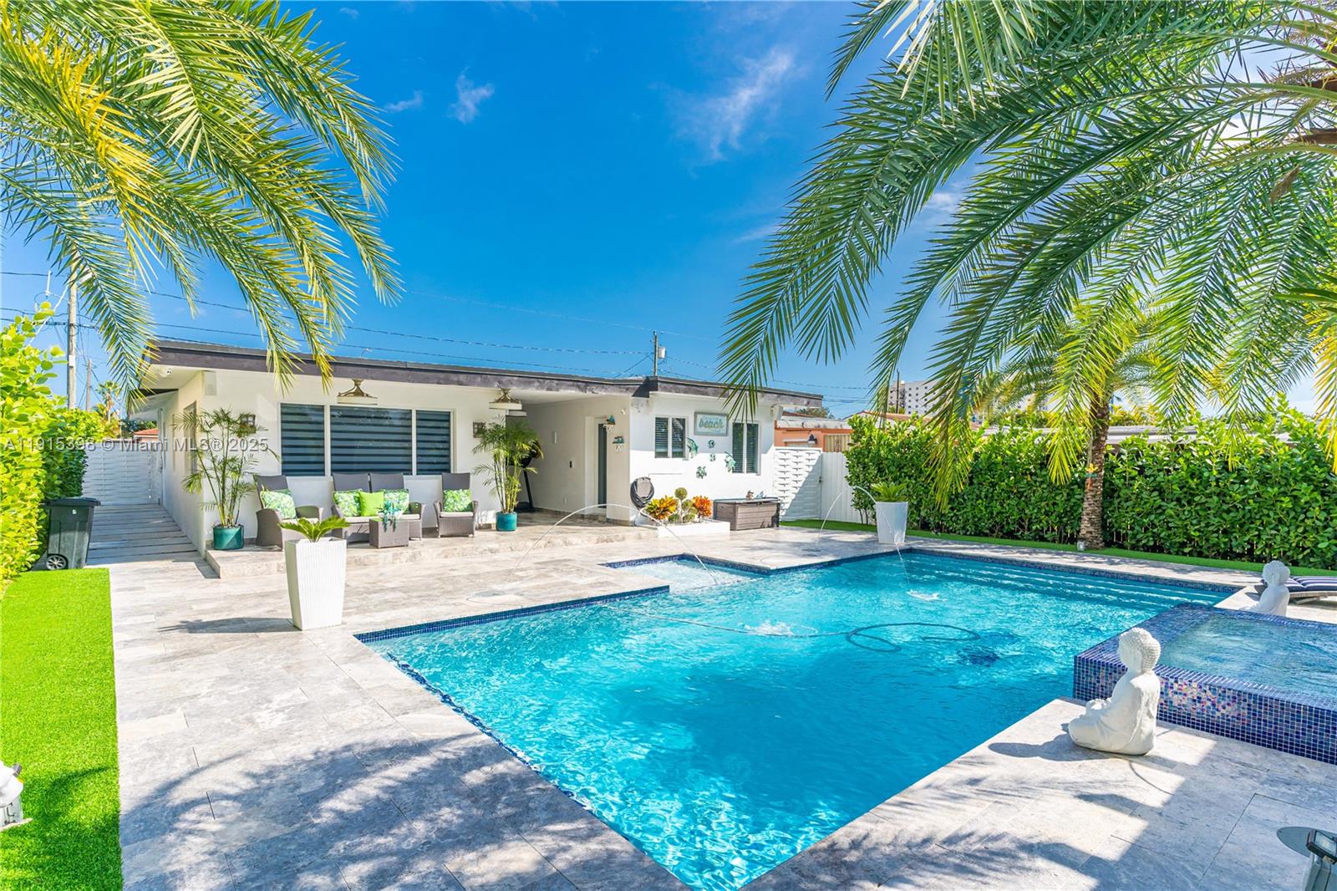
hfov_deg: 93.3
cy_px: 446
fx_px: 631
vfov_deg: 70.4
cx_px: 668
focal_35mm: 17
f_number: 8
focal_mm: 17
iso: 200
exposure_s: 1/800
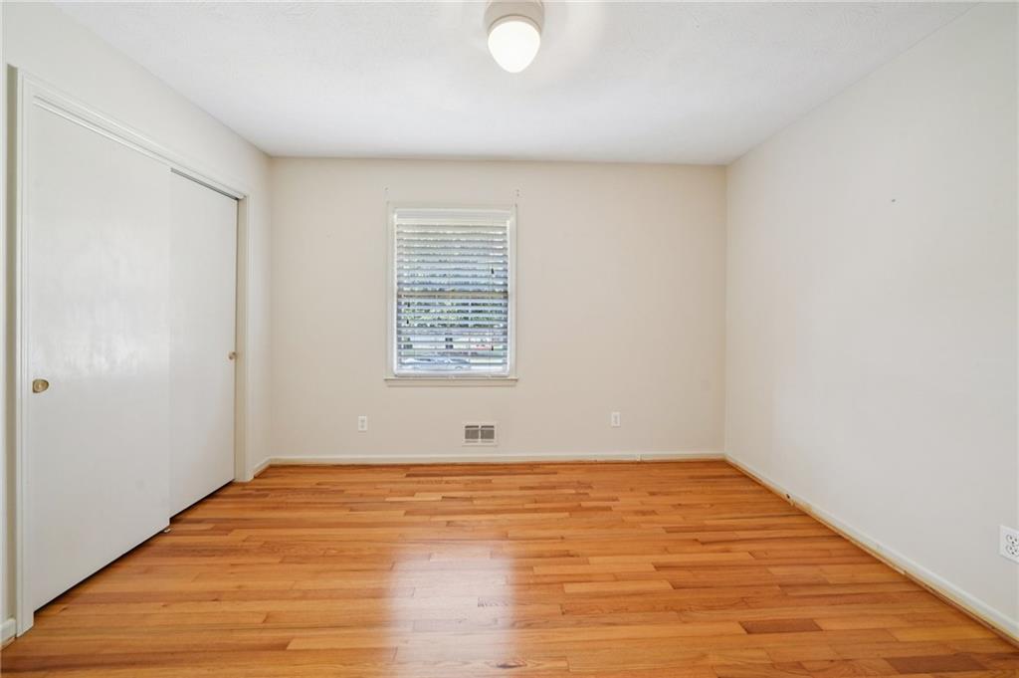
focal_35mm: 12
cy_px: 339
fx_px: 339
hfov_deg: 112.7
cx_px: 510
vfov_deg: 89.9
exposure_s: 1/8
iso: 400
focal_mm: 12
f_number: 8
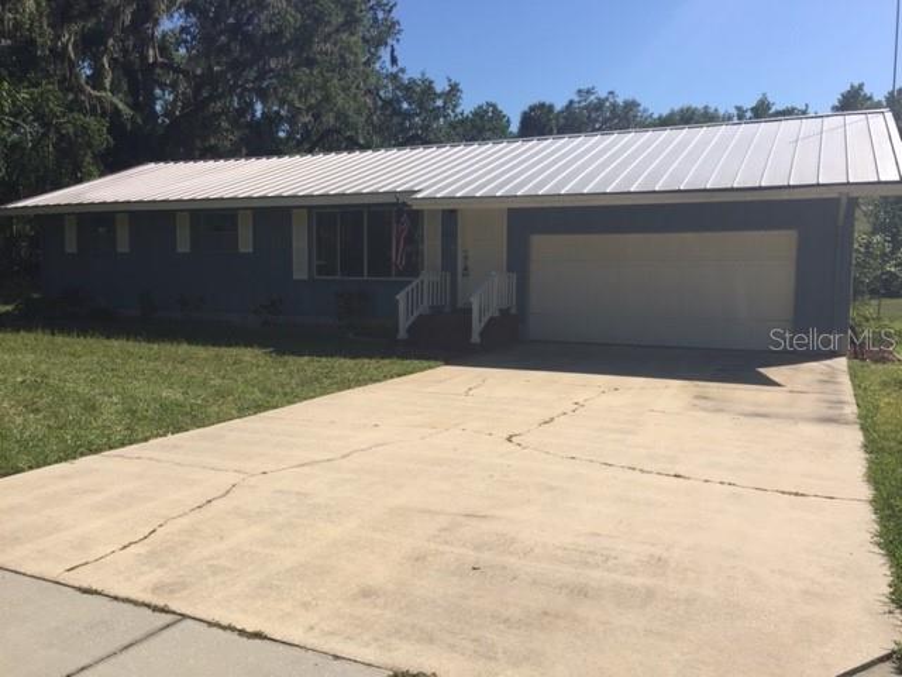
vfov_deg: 48.2
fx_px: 756
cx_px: 451
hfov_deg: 61.7
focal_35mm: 29
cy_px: 338
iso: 32
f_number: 2.2
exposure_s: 1/2475
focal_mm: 4.15
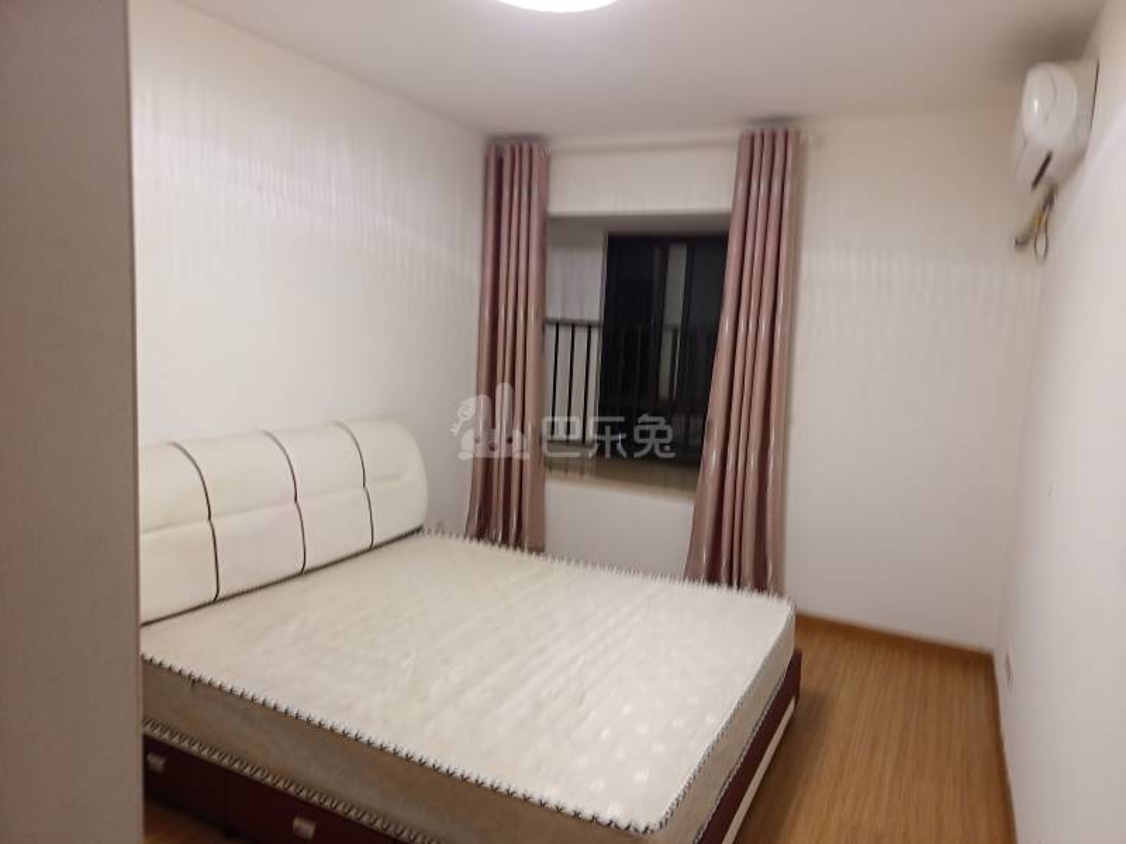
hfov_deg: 71.6
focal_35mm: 24
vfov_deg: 56.8
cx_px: 563
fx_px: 781
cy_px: 422
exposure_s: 1/25
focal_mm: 5.25
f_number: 1.75
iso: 710
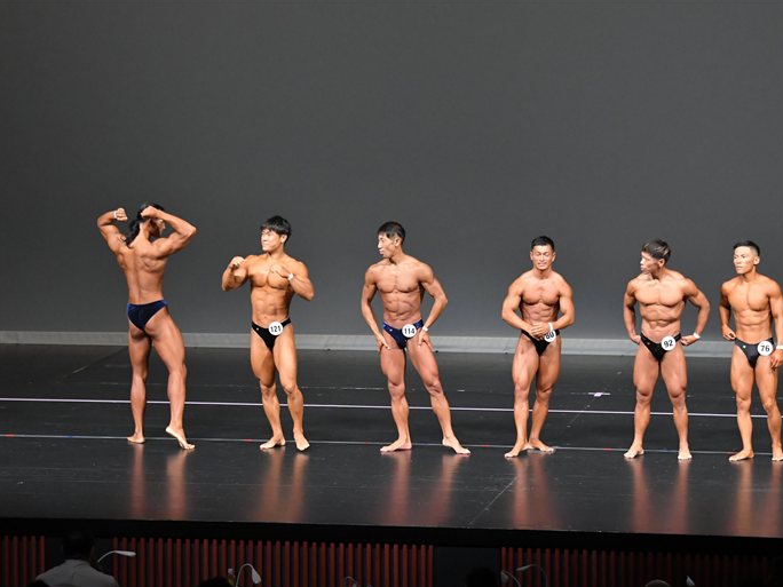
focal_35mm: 171
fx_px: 3868
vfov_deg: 8.7
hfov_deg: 11.6
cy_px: 294
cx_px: 424
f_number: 5.6
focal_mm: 105
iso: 5000
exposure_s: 1/400
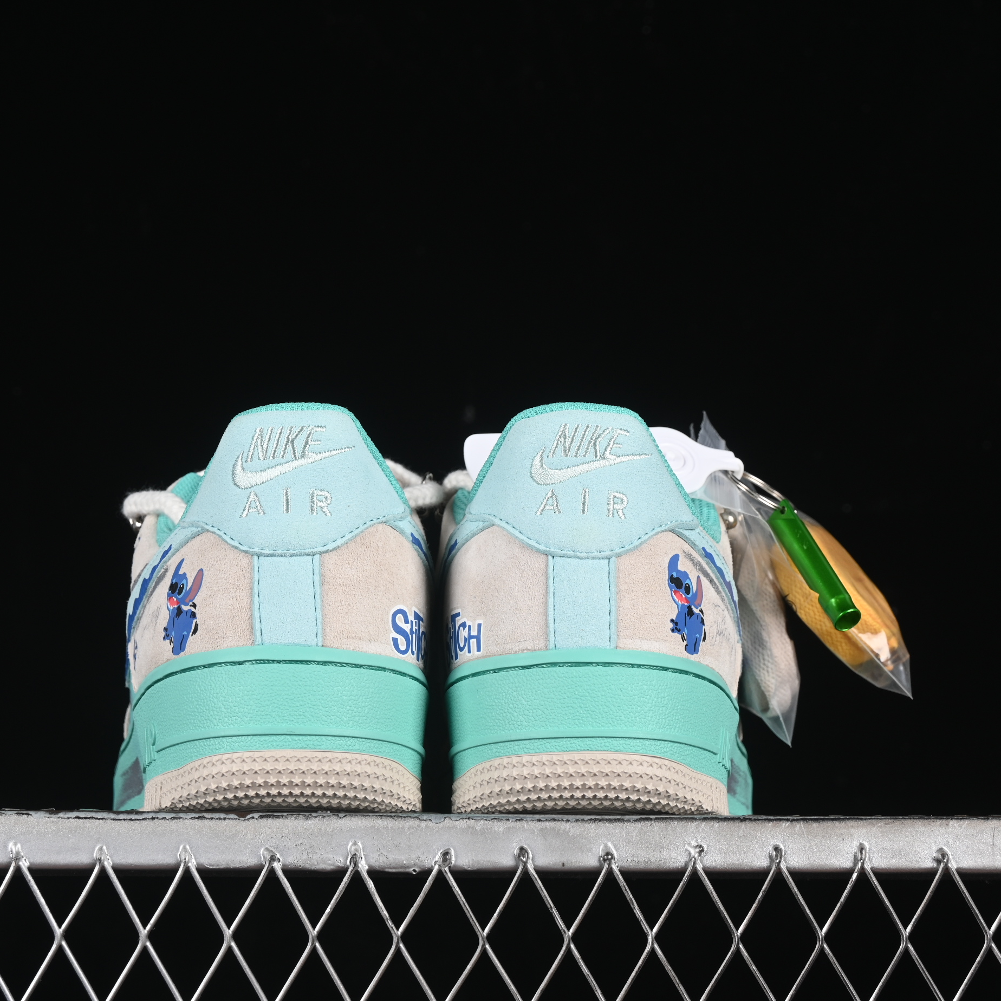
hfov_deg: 18.1
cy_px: 501
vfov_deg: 18.1
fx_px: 3141
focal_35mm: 96
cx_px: 454
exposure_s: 1/80
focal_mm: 50
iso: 160
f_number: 8
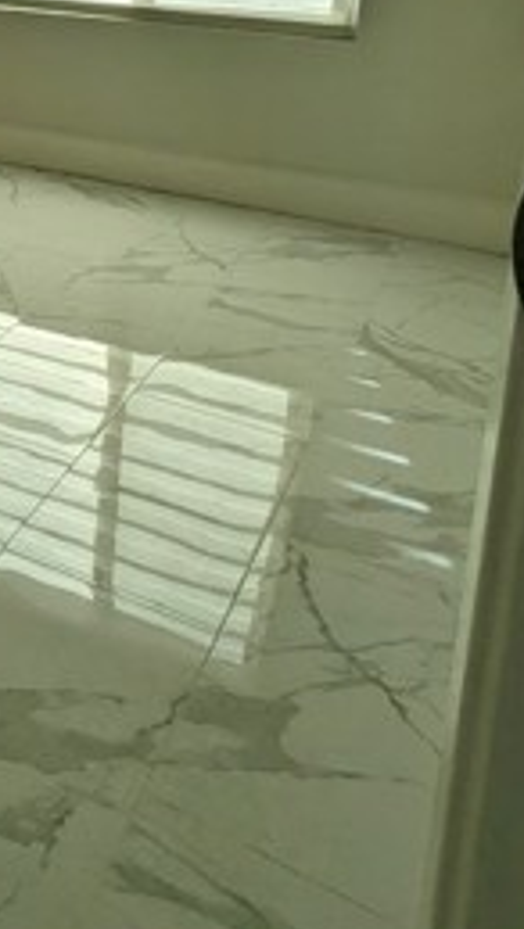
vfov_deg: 42.7
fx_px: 1060
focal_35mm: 43
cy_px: 65
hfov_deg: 22.4
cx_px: -280
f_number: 2.2
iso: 47
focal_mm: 2.35
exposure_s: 1/845
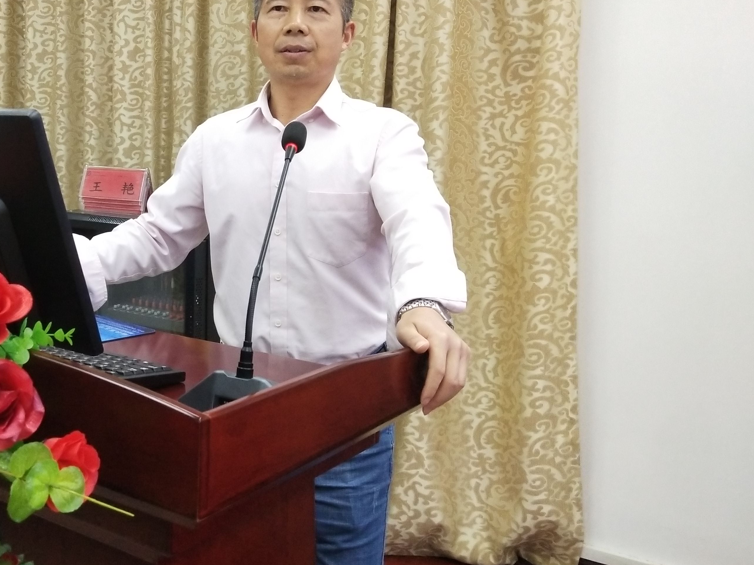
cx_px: 183
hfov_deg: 39.3
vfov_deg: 30.8
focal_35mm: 47
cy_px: 238
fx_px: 1024
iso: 370
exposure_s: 1/50
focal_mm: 3.95
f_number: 1.8
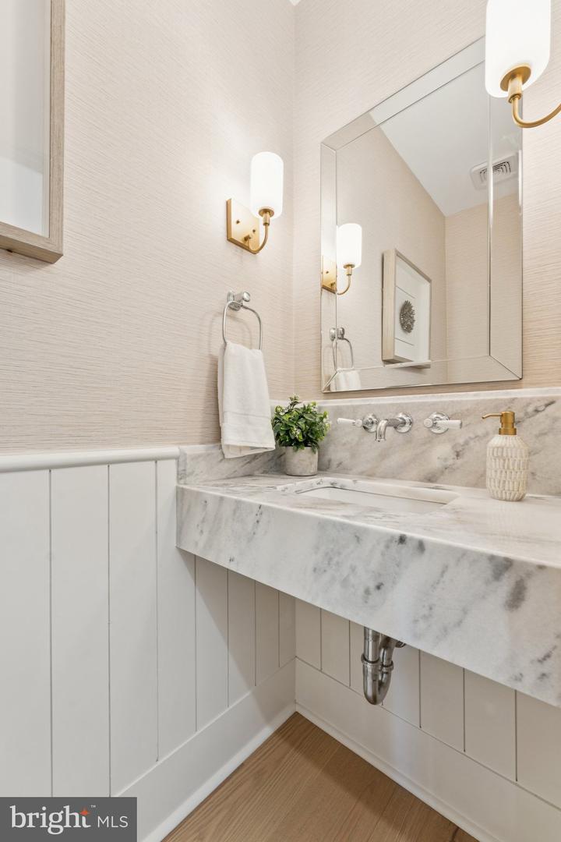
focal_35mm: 15
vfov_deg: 101.9
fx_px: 341
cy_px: 421
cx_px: 280
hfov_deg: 78.8
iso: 200
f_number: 8
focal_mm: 14.6
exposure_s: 1/6
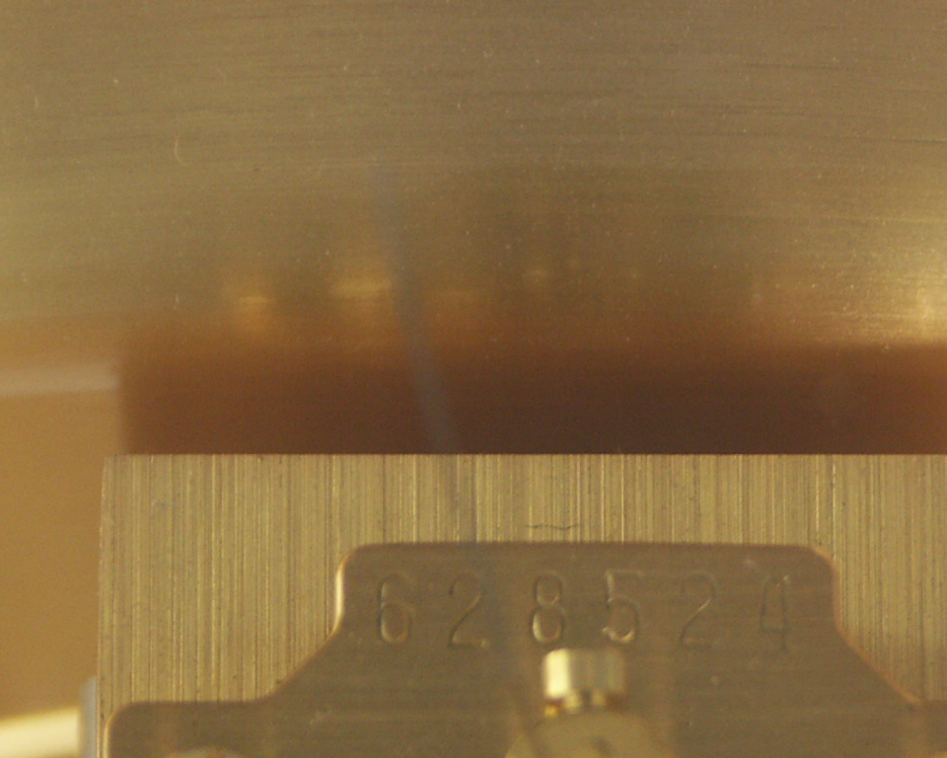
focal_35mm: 423
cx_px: 572
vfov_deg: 3.7
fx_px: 11856
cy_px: 493
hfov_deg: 4.6
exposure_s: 1/60
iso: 100
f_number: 3.5
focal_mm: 50.8
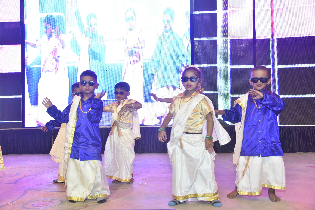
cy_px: 105
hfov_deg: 54.4
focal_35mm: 35
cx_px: 158
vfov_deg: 37.9
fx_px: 306
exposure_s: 1/160
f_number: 5
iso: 400
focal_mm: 35
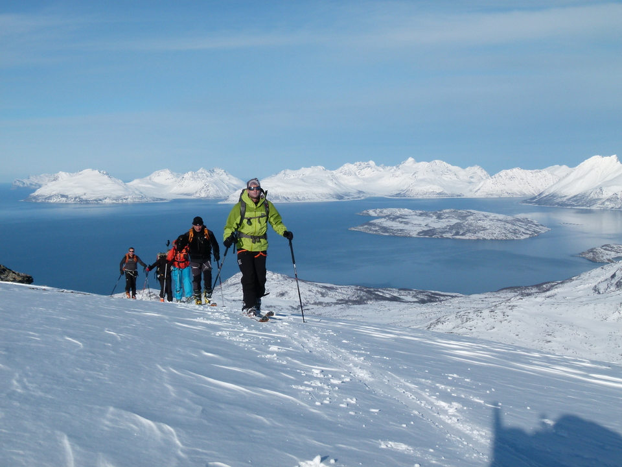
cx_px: 311
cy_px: 234
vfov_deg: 31.5
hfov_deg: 41.2
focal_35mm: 46
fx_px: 827
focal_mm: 8.3
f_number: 4.5
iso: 100
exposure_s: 1/1600
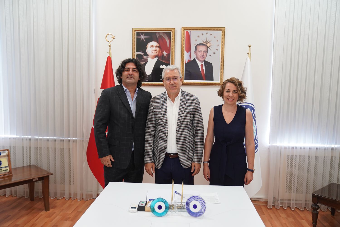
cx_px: 170
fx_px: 283
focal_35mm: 30
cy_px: 114
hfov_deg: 61.9
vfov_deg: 43.6
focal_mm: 30
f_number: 3.2
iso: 1600
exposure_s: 1/125
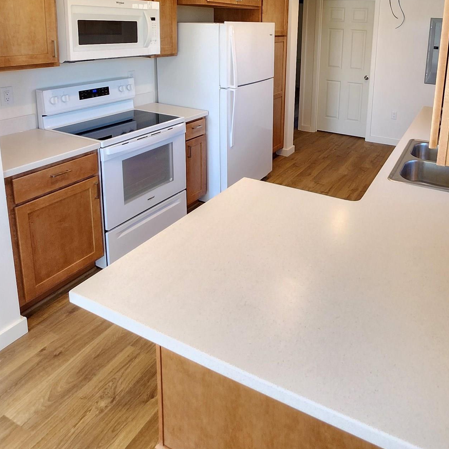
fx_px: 308
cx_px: 298
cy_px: 98
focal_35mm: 21
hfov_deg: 70.1
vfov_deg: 66.3
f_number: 2.2
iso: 100
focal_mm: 1.7
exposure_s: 1/60
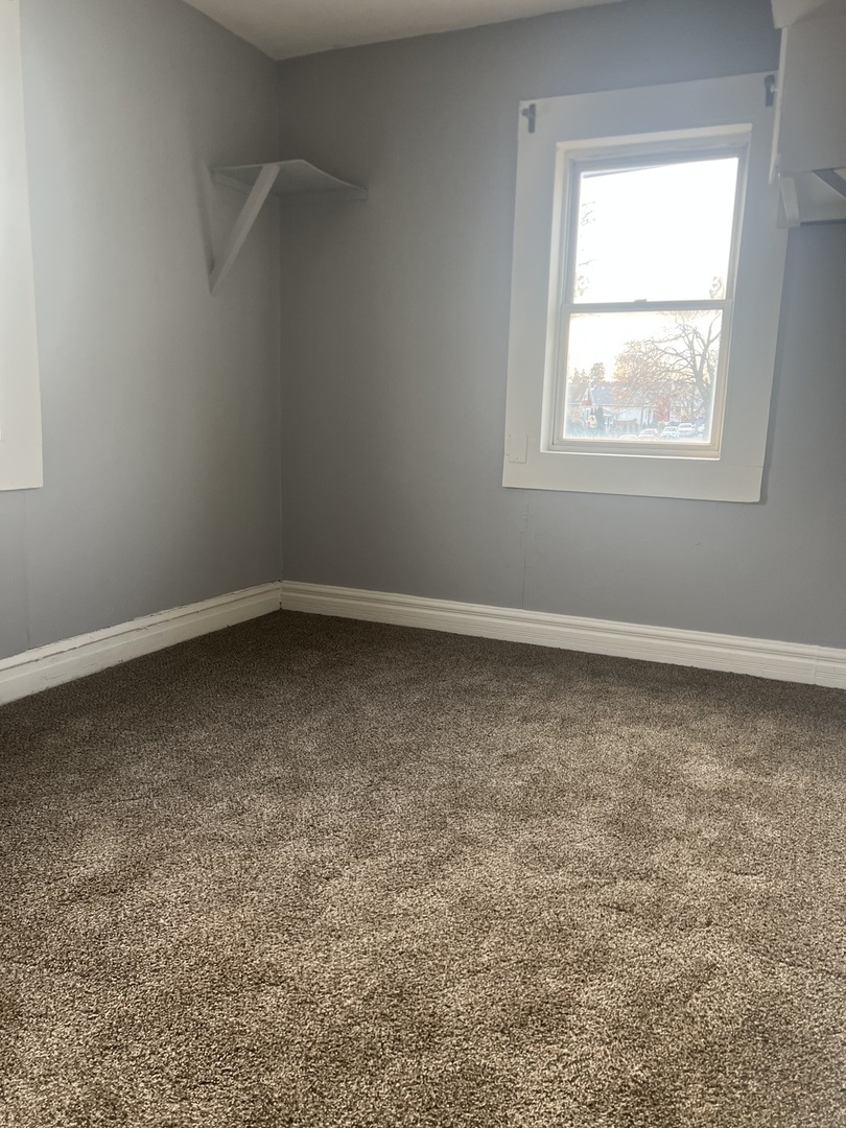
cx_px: 423
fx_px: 847
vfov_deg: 67.3
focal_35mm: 26
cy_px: 564
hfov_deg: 53.1
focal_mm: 5.7
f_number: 1.5
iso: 125
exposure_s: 1/121
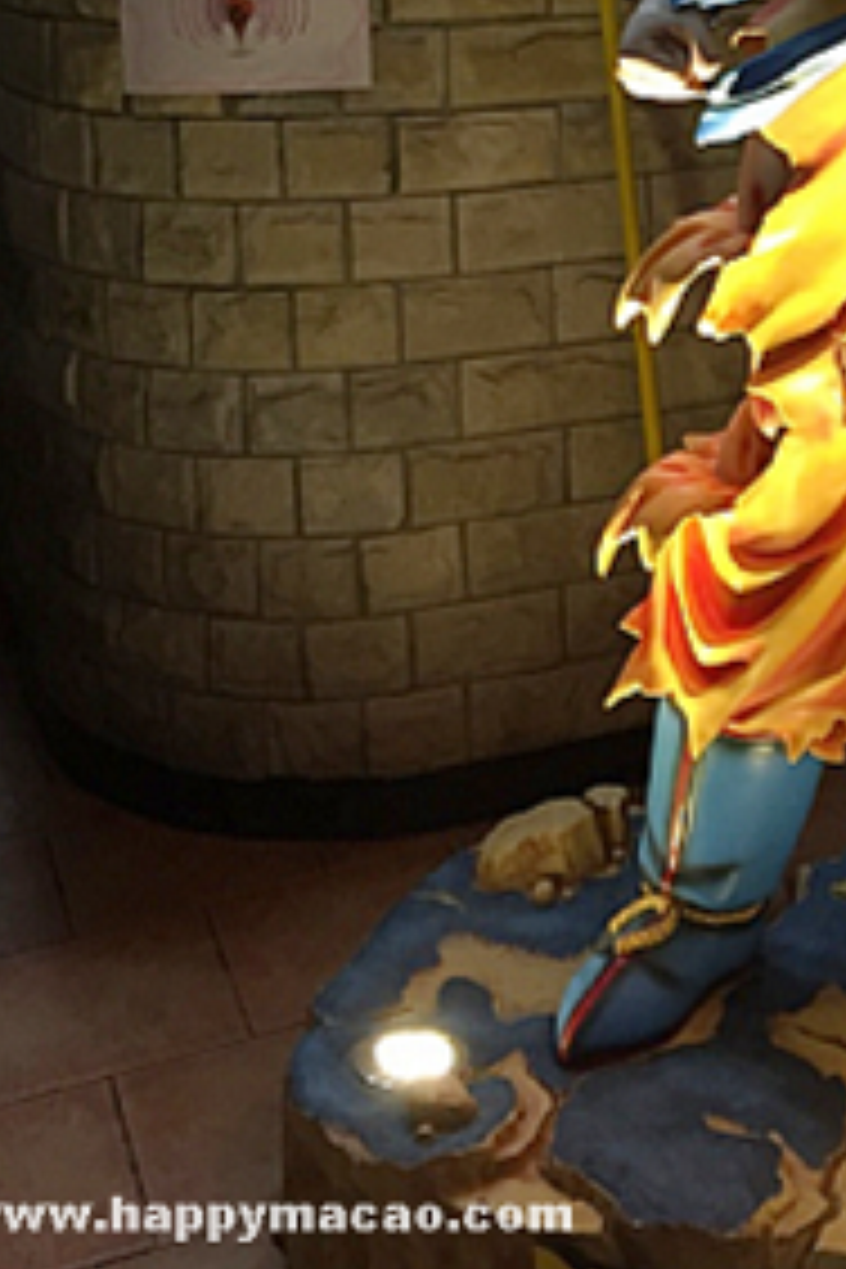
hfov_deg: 21.5
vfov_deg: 30.8
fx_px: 2150
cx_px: 846
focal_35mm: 61
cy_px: 36
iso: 100
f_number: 2.2
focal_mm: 4.15
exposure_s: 1/30
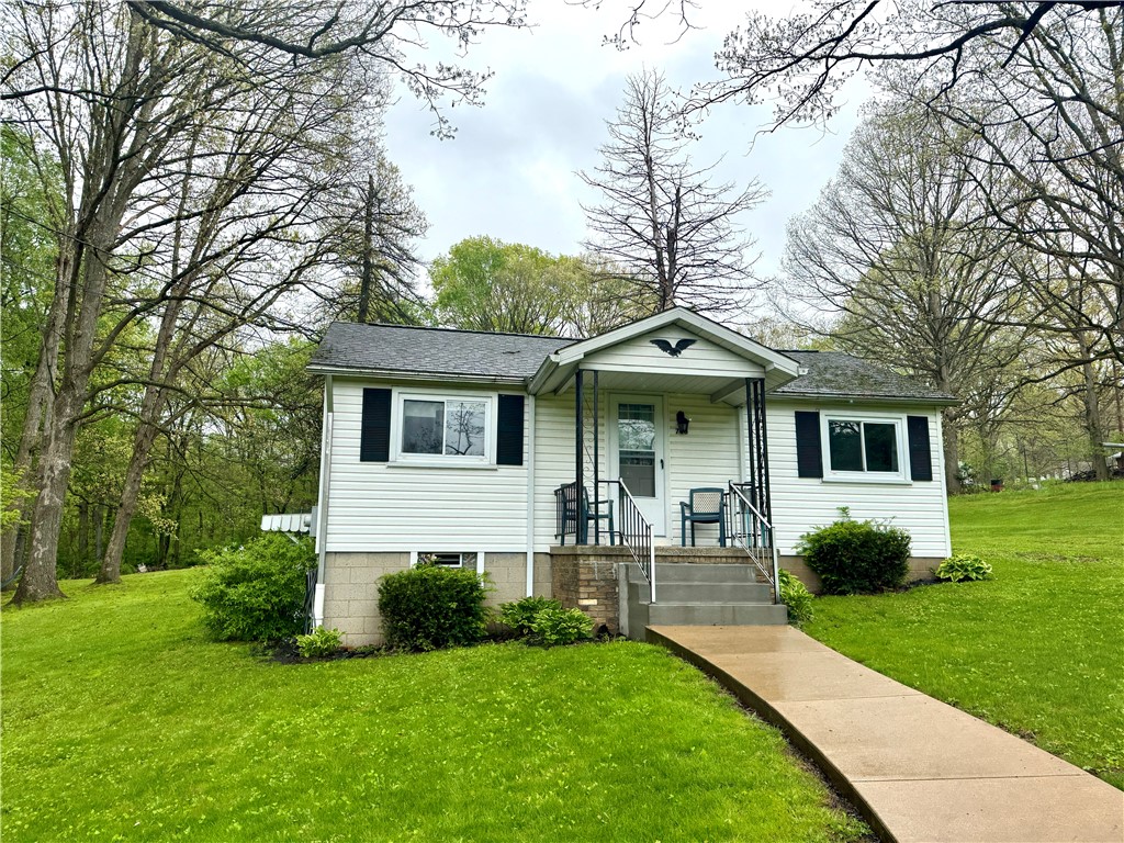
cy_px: 422
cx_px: 562
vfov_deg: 56.8
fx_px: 779
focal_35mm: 24
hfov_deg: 71.6
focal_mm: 6.76
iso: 80
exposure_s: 1/2415
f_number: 1.78
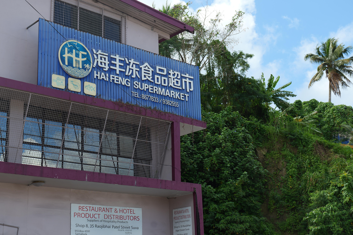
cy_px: 118
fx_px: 588
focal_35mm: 60
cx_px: 176
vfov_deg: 22.6
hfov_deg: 33.4
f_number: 7.1
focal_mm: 60
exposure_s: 1/160
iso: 100
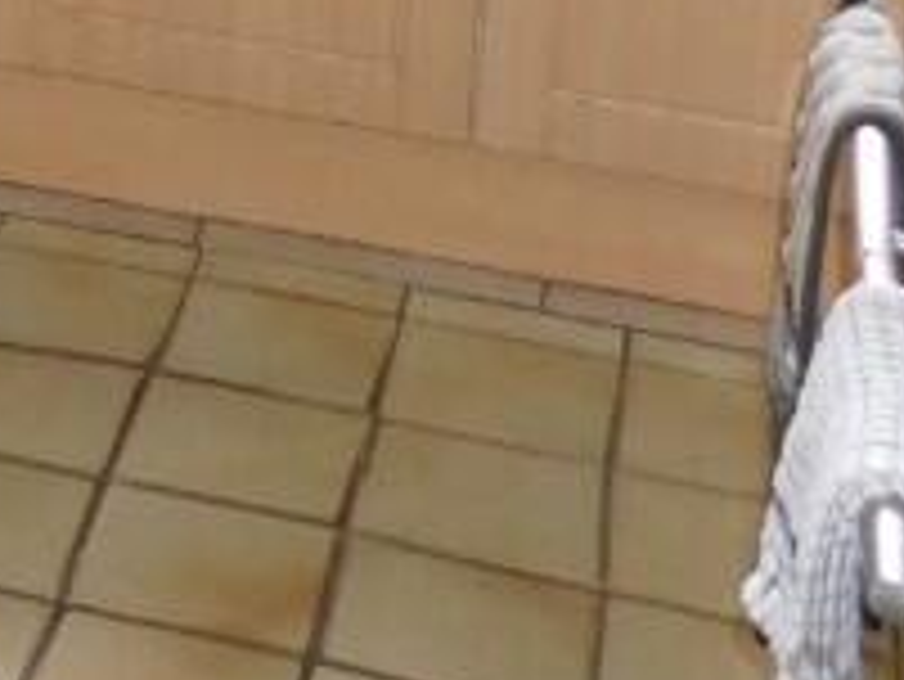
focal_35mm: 117
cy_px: -703
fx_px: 3057
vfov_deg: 11.4
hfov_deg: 14.7
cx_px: -720
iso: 200
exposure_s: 1/30
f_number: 3
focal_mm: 4
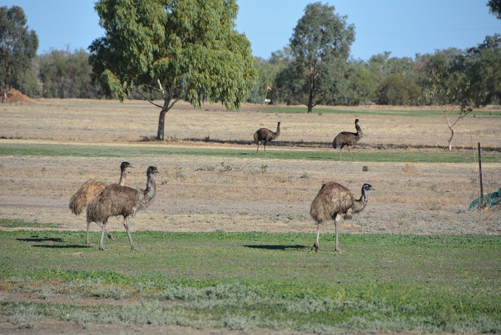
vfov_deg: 4.6
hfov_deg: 6.8
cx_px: 250
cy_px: 168
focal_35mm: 302
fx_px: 4203
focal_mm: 200
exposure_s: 1/1600
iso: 400
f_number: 5.6
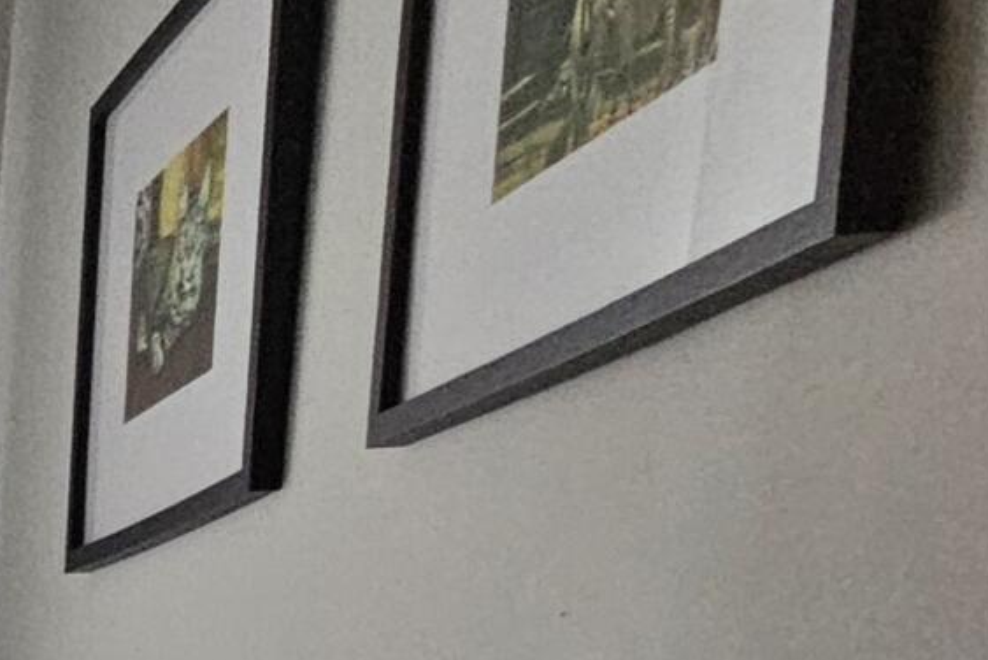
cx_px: -1564
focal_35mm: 72
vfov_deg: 17.0
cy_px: 1006
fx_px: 1977
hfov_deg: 13.9
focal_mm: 2.2
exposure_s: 1/77.4
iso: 400
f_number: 2.2
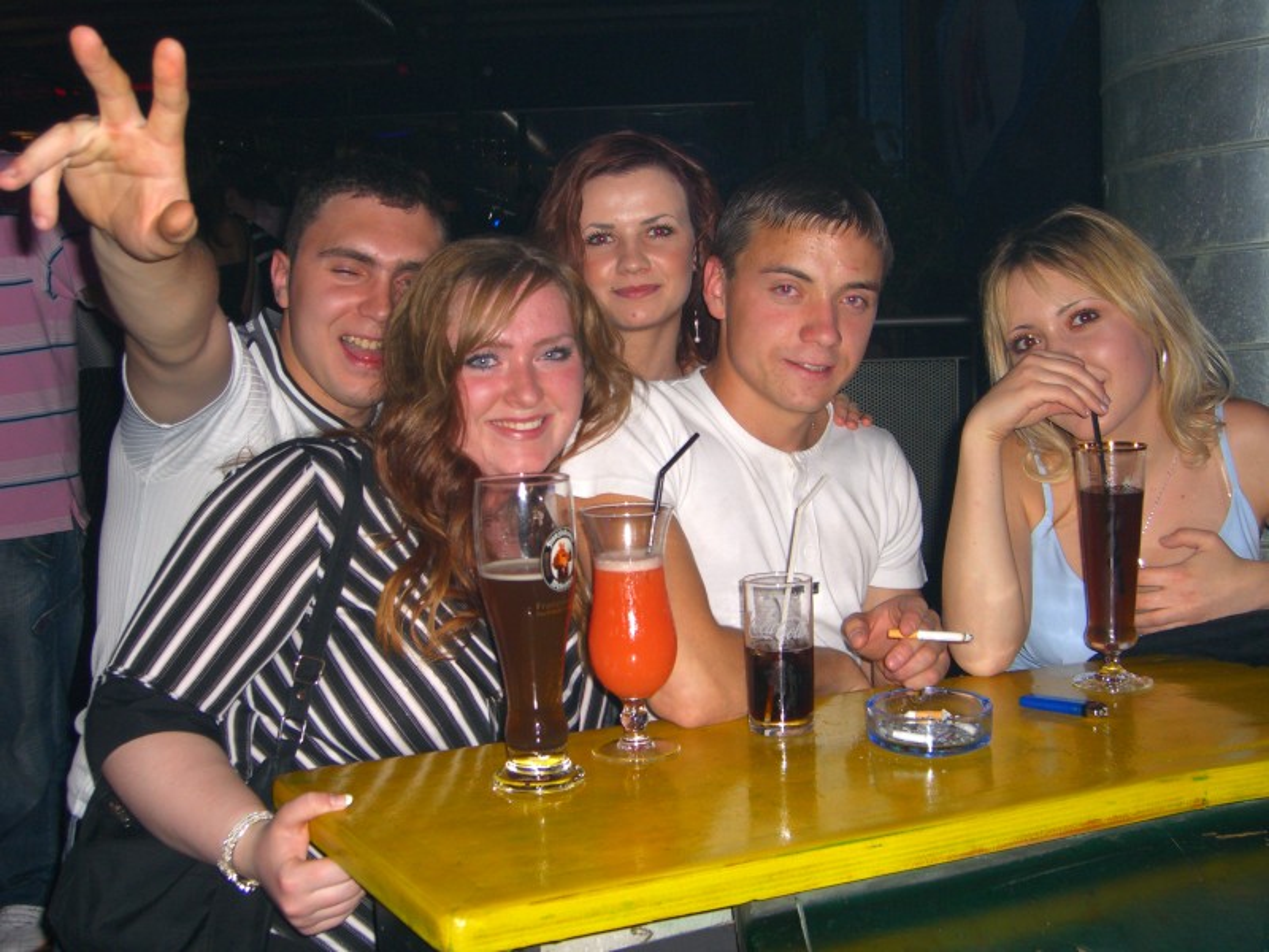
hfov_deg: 41.2
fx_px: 1686
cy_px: 476
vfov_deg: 31.5
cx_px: 634
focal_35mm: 46
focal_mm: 9.5
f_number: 3.1
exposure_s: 1/60
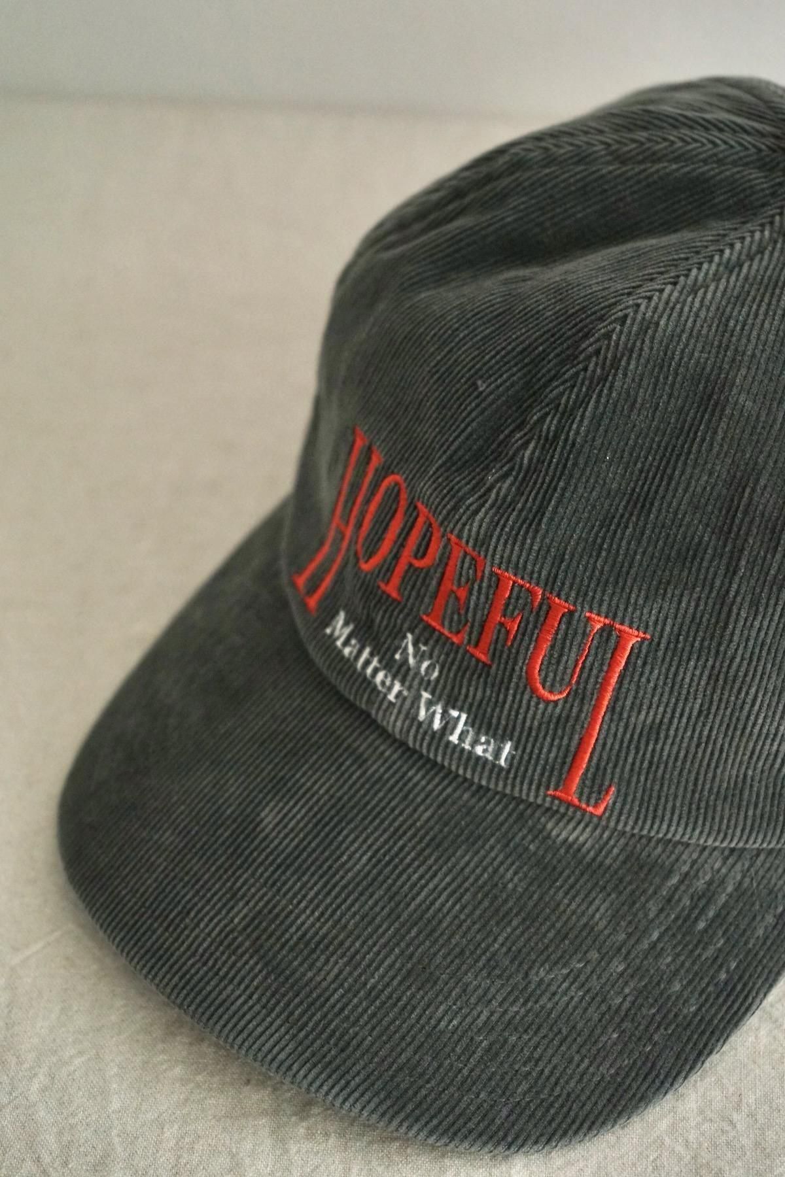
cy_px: 588
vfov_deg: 28.8
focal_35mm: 70
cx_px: 392
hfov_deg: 19.5
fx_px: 2289
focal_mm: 70
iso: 2500
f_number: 5.6
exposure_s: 1/320
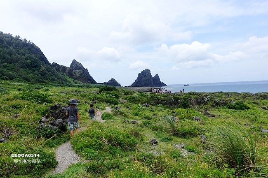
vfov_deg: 53.1
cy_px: 89
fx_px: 179
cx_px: 134
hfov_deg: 73.8
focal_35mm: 24
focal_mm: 8.8
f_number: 5.6
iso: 125
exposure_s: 1/500
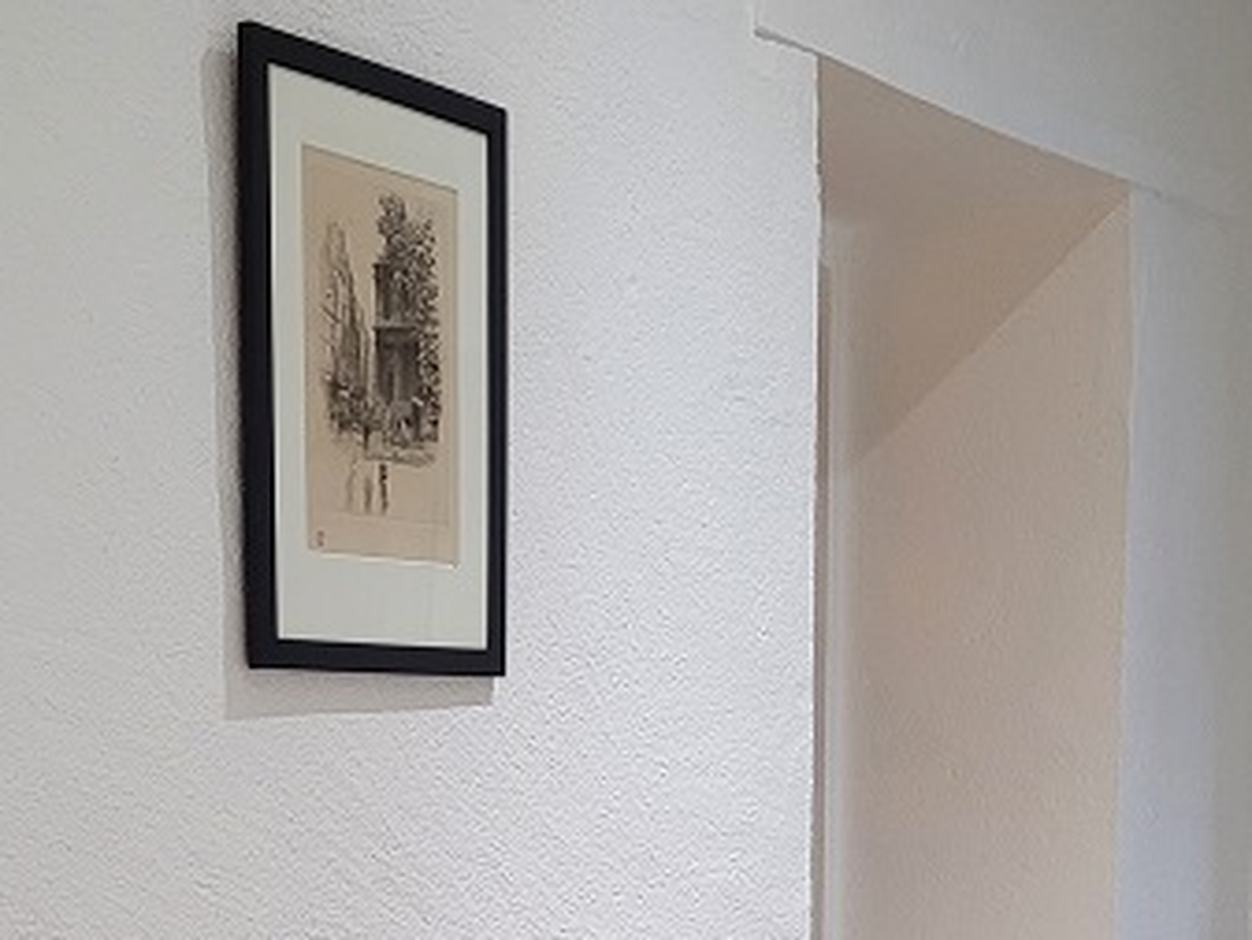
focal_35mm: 79
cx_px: 390
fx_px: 2858
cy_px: 1304
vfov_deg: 17.3
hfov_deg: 24.6
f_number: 1.8
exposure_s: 1/50
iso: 400
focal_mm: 5.4
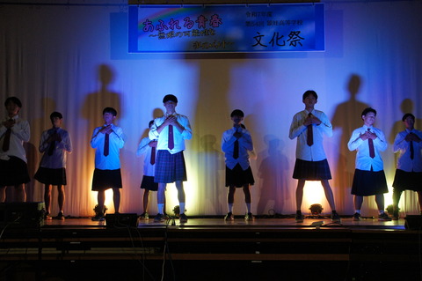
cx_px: 211
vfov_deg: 29.8
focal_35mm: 45
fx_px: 527
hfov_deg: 43.6
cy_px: 140
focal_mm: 30
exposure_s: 1/250
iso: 1250
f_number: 4.5
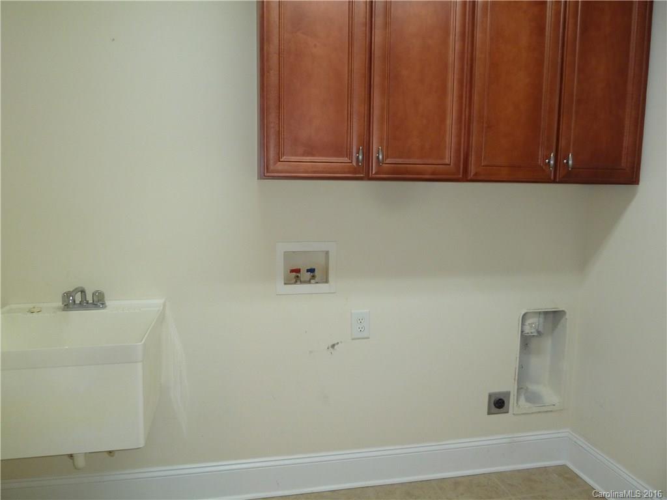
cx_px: 334
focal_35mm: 25
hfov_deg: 69.4
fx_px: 482
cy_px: 250
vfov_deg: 54.9
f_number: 3.5
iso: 200
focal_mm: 4.1
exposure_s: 1/30
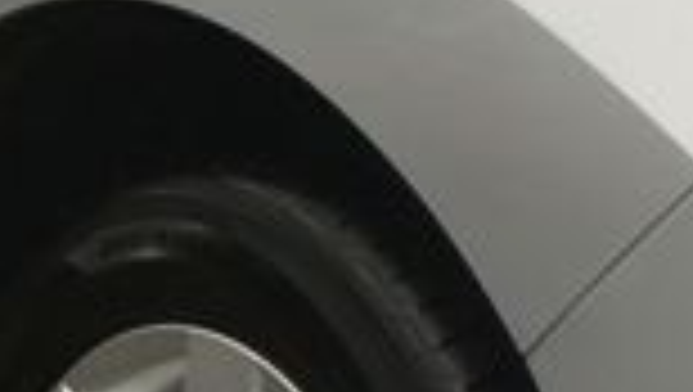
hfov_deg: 11.2
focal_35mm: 188
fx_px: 3458
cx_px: 886
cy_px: 250
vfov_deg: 6.5
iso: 160
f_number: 9
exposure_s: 1/250
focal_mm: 10
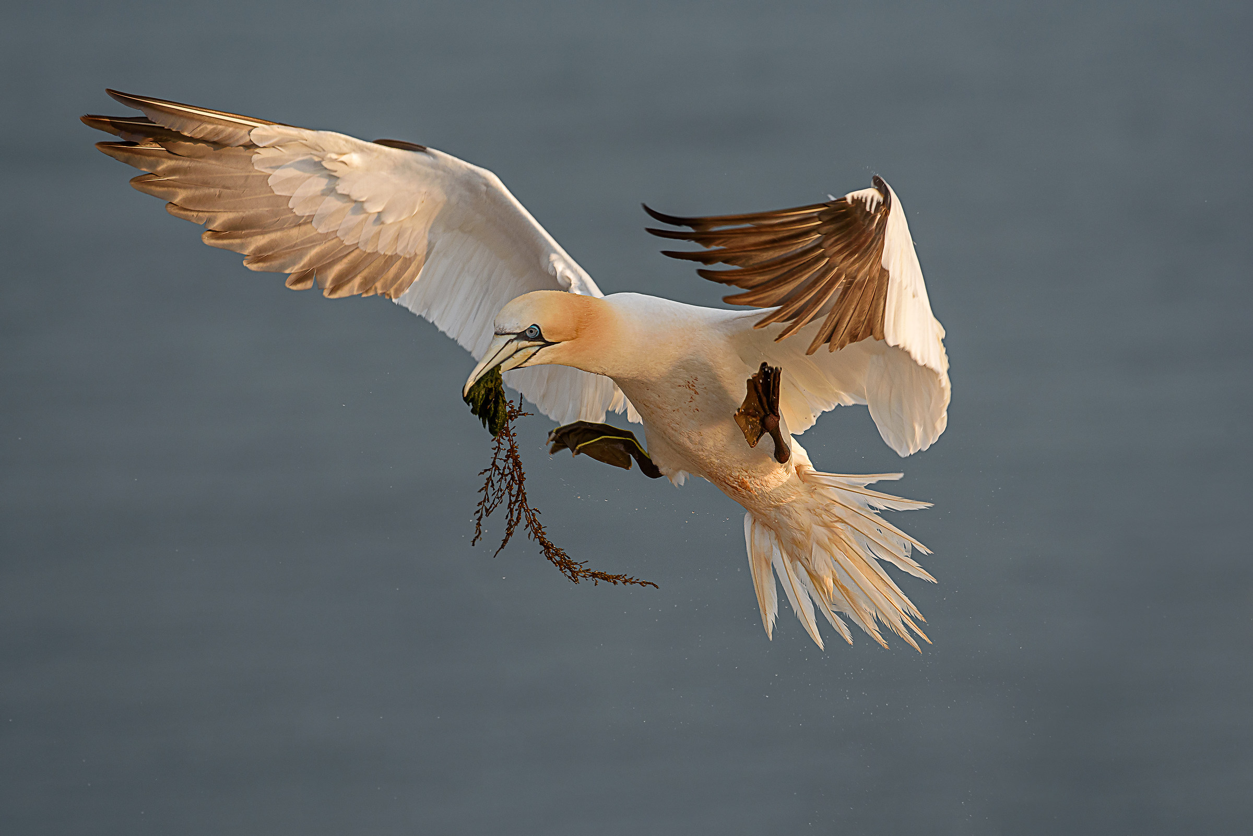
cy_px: 418
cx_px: 626
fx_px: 10793
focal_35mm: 310
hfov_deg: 6.6
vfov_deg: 4.4
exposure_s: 1/2000
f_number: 6.3
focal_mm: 310
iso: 800
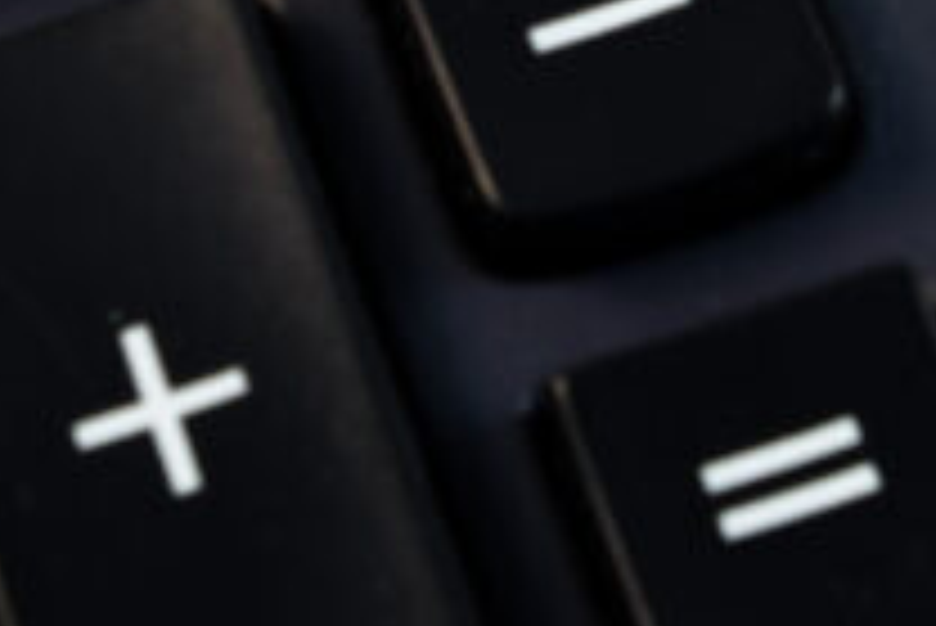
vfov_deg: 6.0
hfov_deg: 9.0
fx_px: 5944
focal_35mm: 228
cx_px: 792
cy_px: -142
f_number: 10
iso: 100
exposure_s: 1/1.3
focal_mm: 31
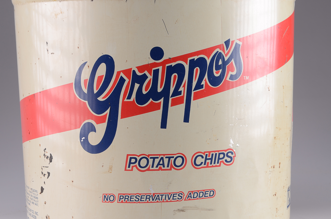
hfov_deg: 20.5
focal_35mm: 100
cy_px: 110
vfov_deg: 13.7
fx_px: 914
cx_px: 157
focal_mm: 55
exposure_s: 1/80
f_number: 13
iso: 100
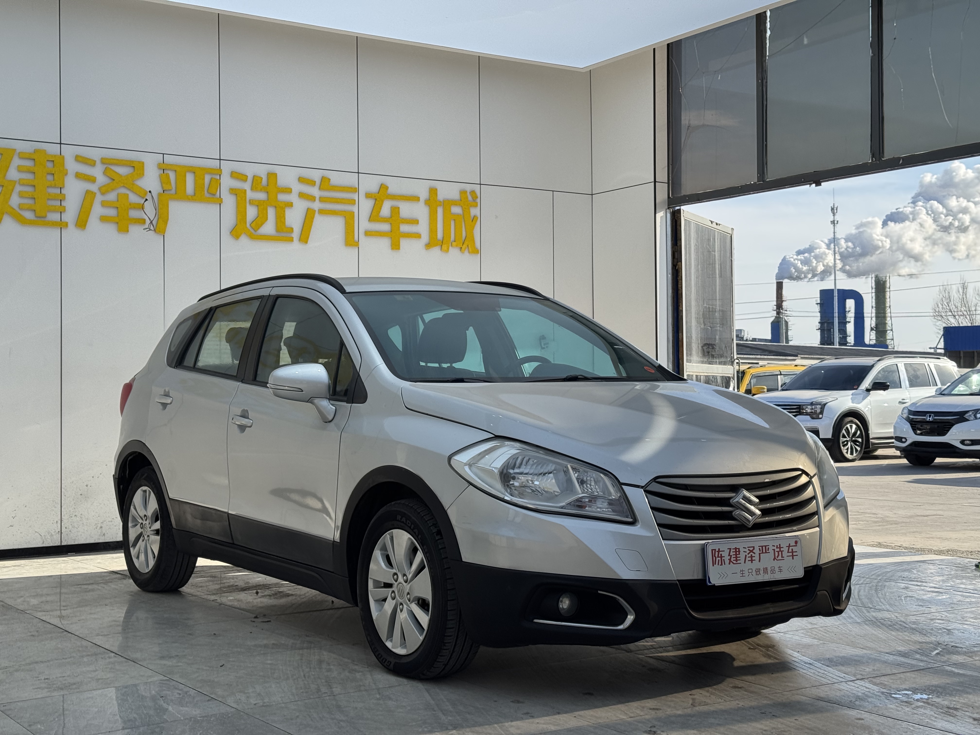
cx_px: 490
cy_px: 368
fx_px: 1359
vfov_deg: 30.3
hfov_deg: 39.7
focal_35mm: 48
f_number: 1.78
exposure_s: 1/1770
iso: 64
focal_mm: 6.76
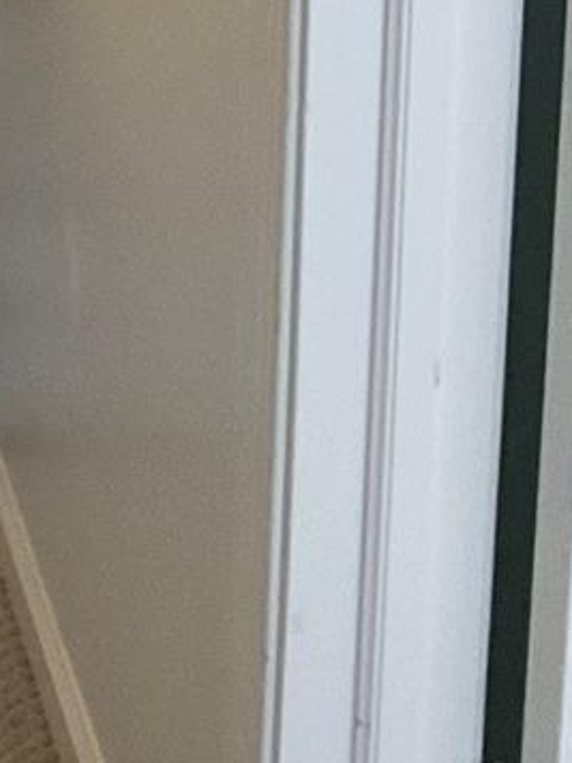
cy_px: -399
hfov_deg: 10.7
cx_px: -606
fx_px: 2754
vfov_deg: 14.6
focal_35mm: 125
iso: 200
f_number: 1.8
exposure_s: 1/60
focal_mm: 3
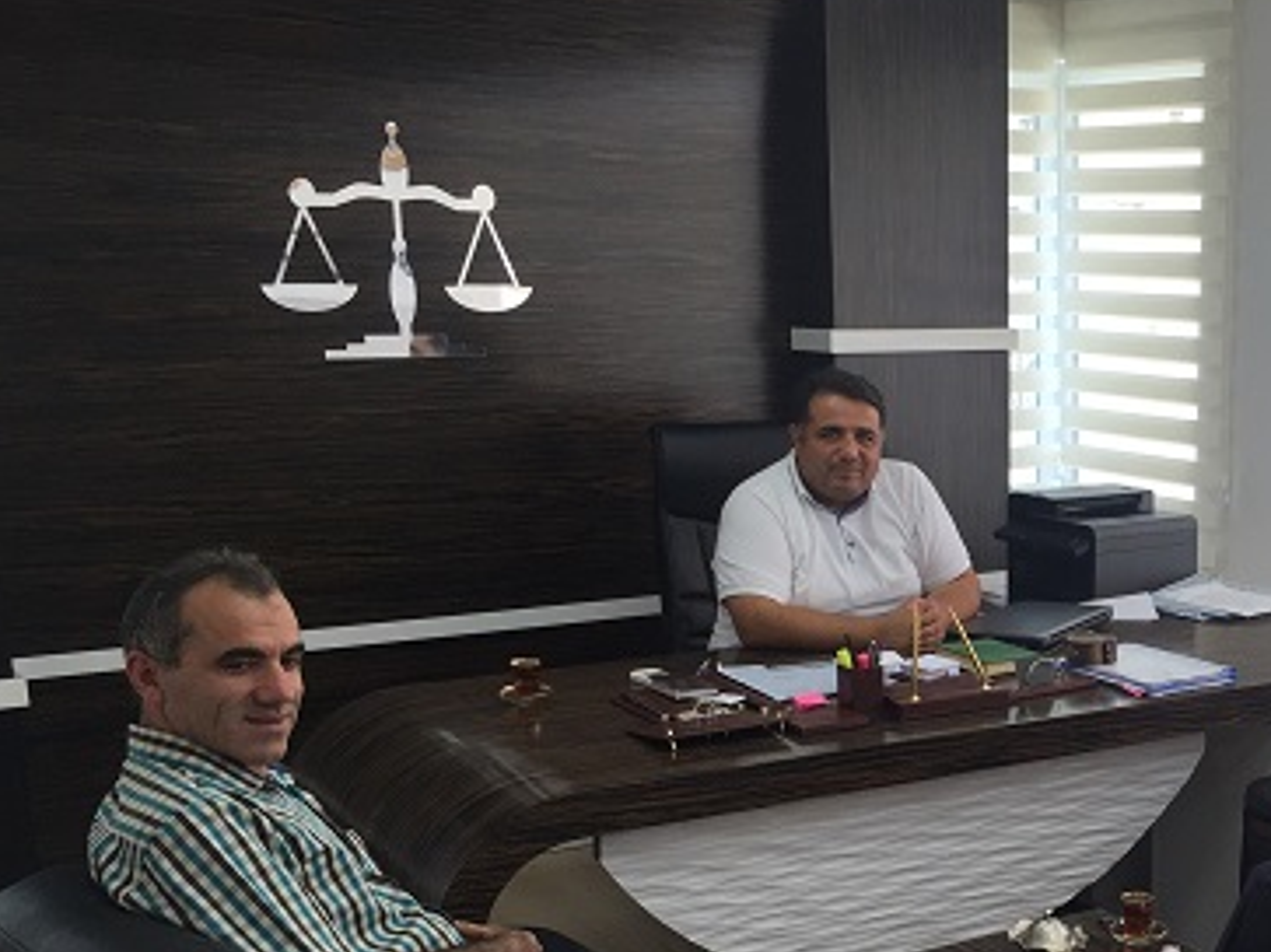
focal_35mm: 52
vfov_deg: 27.5
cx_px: 1106
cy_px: 744
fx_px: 1909
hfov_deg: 35.0
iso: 50
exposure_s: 1/120
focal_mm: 4.15
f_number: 2.2
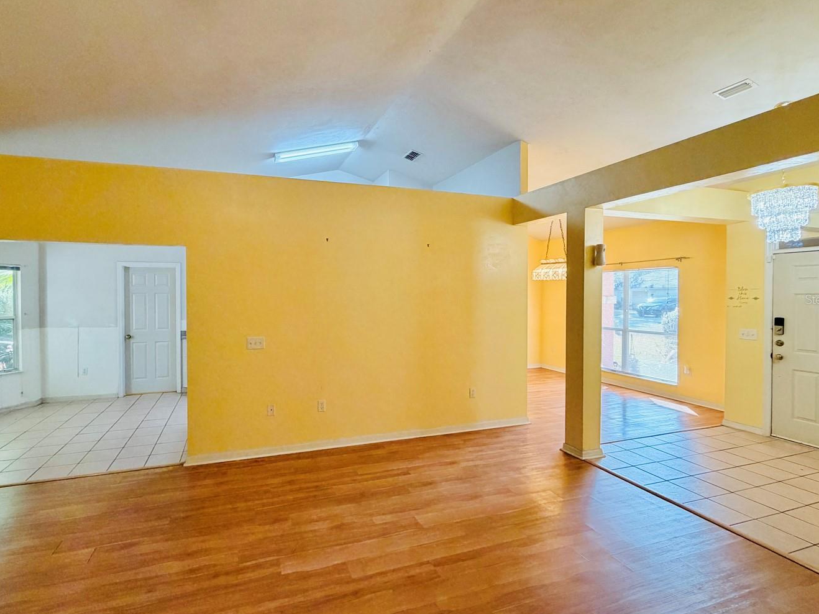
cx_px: 367
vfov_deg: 74.7
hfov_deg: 90.7
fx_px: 402
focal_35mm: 17
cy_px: 299
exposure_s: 1/120
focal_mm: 2.22
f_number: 2.2
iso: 320
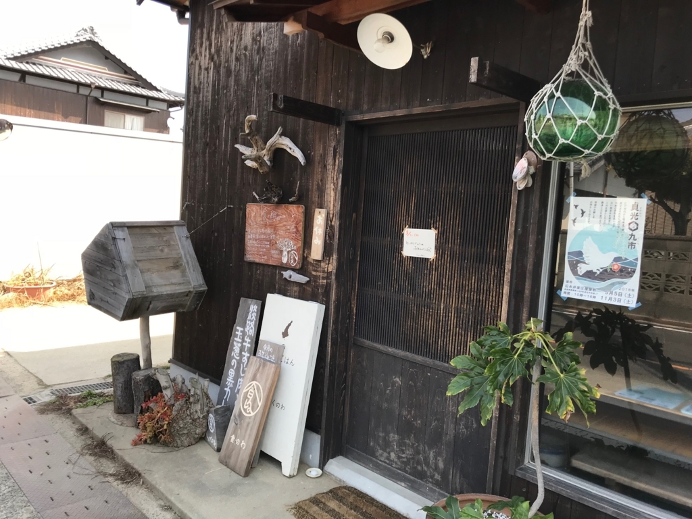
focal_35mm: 28
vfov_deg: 49.7
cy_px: 260
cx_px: 346
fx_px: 560
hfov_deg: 63.4
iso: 20
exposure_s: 1/458
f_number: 1.8
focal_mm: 3.99
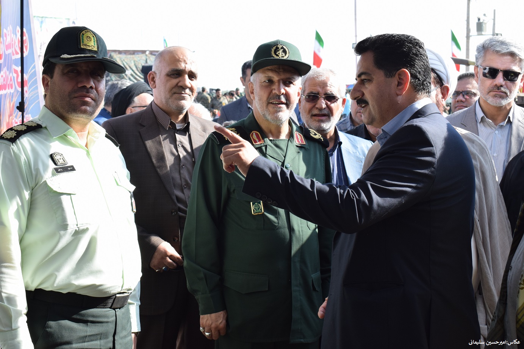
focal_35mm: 60
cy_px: 174
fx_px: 873
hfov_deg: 33.4
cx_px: 262
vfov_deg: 22.6
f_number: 8
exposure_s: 1/250
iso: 400
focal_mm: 40
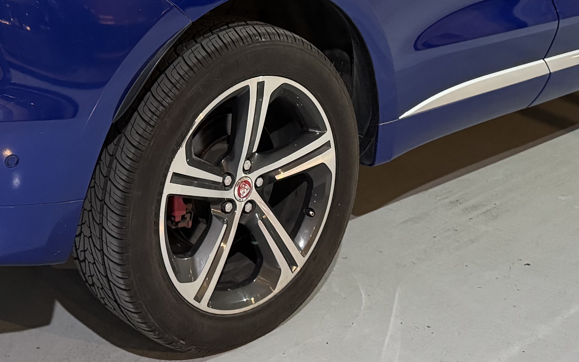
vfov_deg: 17.9
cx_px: 193
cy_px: -114
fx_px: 1073
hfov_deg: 30.0
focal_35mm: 68
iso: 800
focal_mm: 6.76
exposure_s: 1/60
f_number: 1.78
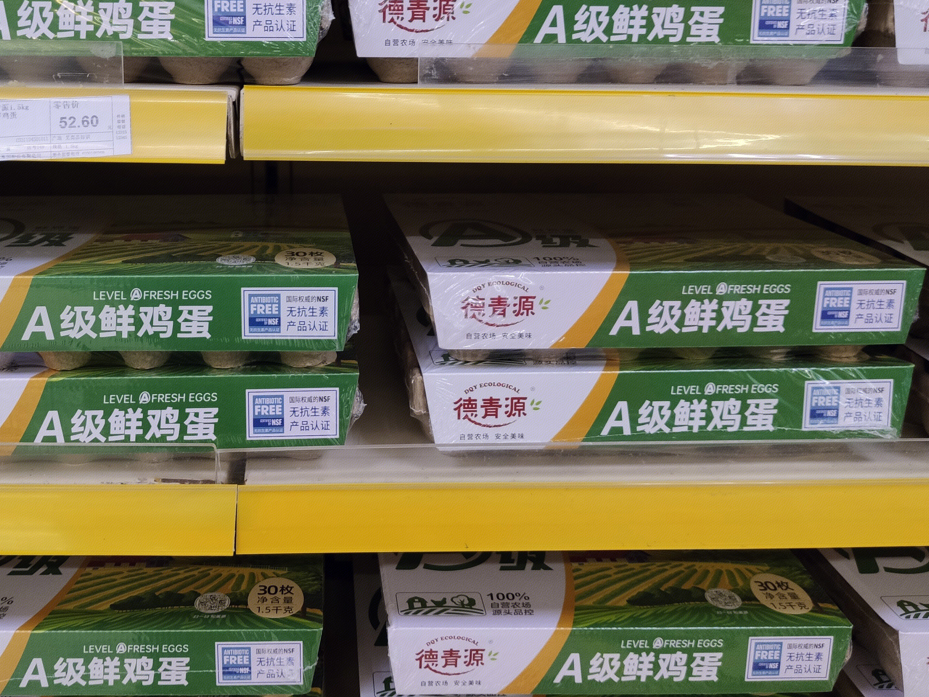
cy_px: 237
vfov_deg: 38.3
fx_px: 993
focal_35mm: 37
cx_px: 343
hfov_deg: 49.6
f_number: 1.75
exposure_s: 1/100
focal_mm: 4.75
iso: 552
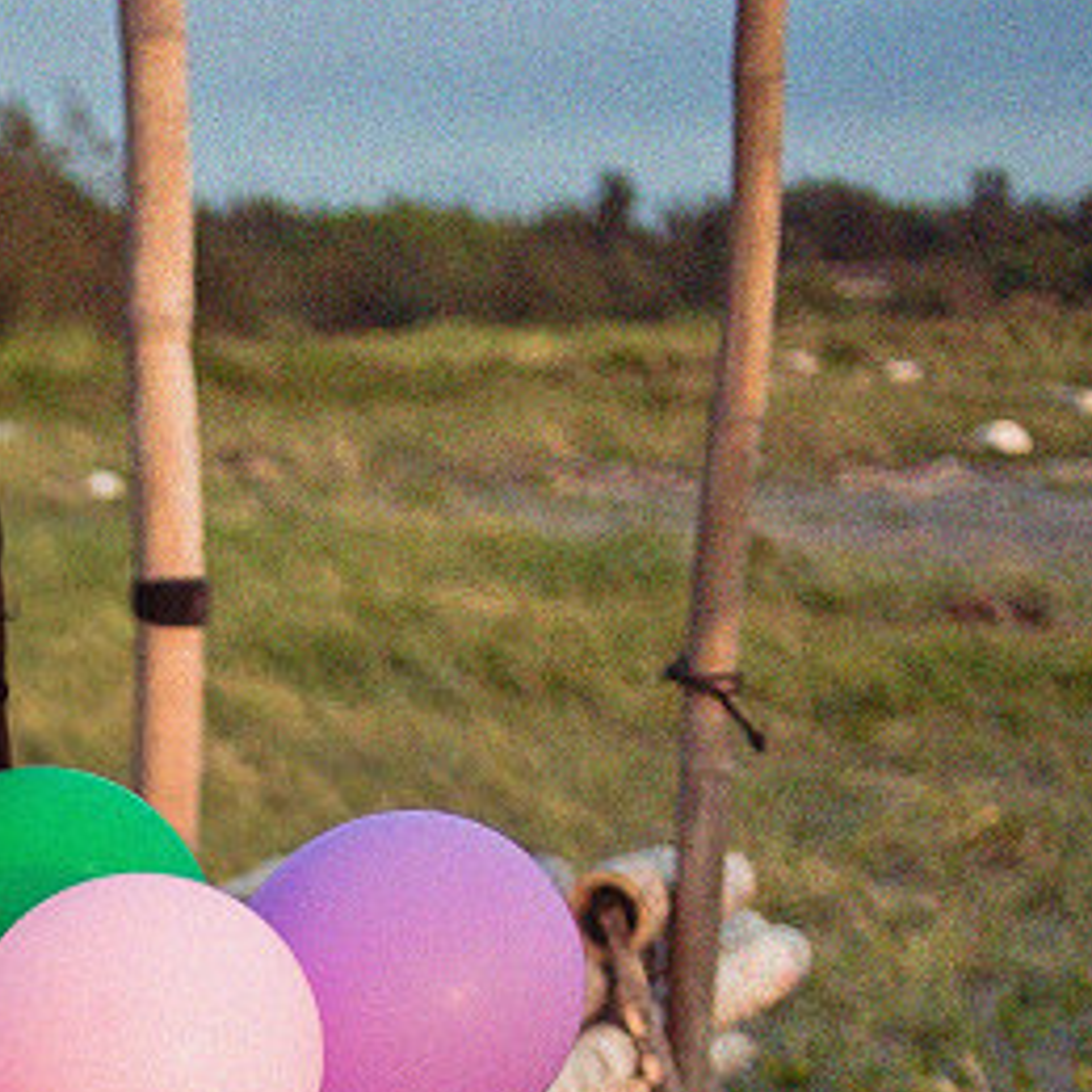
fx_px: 4176
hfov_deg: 14.3
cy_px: 1376
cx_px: -344
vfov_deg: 14.3
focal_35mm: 117
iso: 100
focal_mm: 35
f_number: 2.2
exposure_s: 1/160
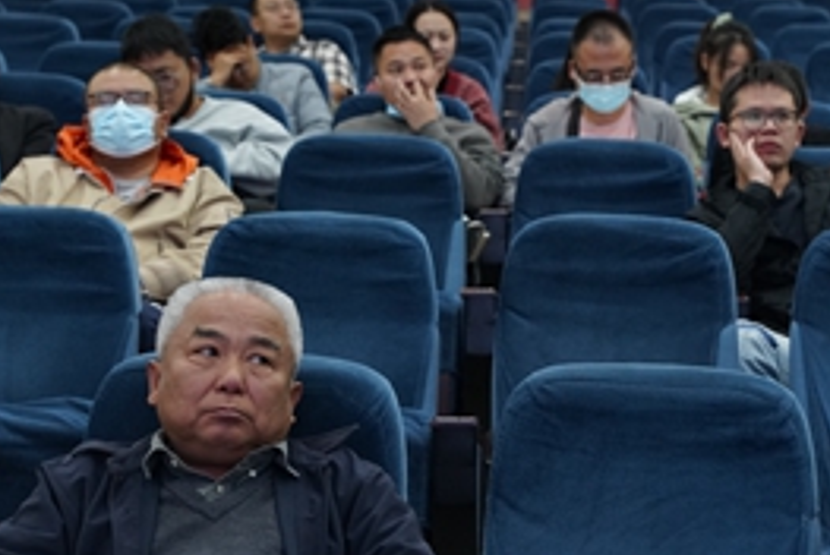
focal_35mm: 95
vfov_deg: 14.4
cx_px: 606
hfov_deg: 21.3
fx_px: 2186
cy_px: 441
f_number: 4.5
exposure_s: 1/125
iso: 2500
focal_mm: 49.9
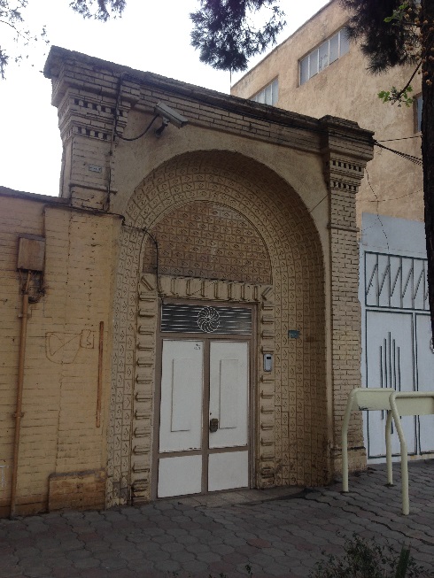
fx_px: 551
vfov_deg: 55.3
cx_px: 217
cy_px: 289
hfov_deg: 43.0
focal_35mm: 33
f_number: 2.4
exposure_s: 1/219
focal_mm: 4.12
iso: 50
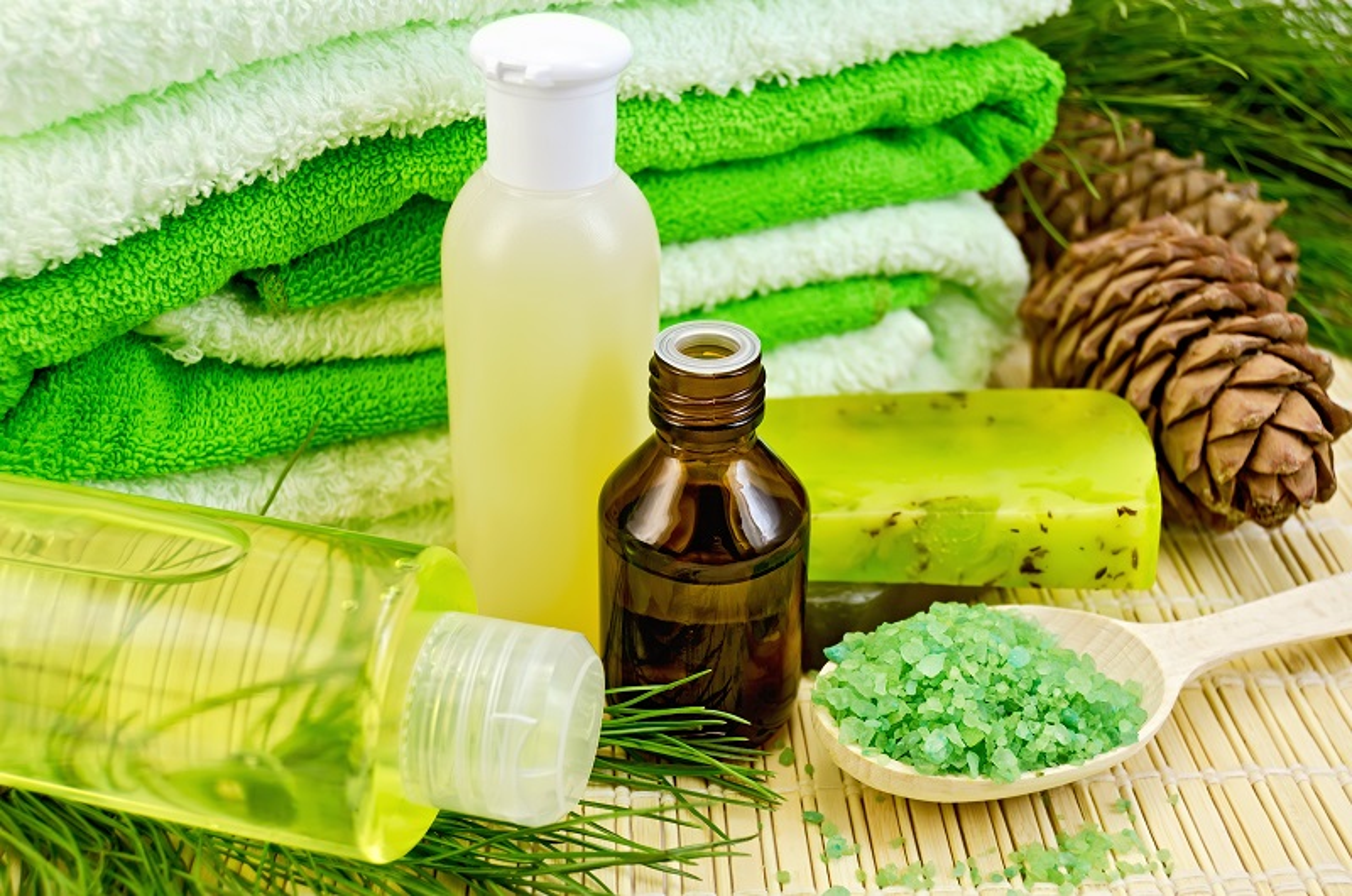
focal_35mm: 39
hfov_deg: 49.6
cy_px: 448
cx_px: 676
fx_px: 1462
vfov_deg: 34.1
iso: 100
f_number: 4.5
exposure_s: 1/60
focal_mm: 26
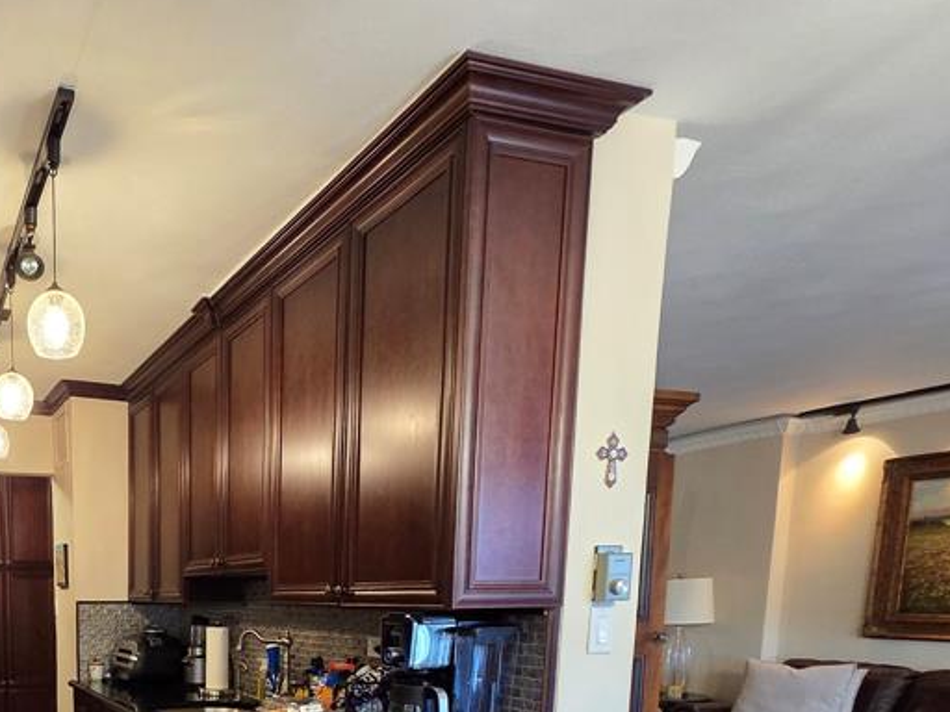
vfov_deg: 45.5
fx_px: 714
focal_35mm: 26
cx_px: 152
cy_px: 699
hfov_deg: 60.2
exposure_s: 1/60
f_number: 2.2
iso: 400
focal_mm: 2.2
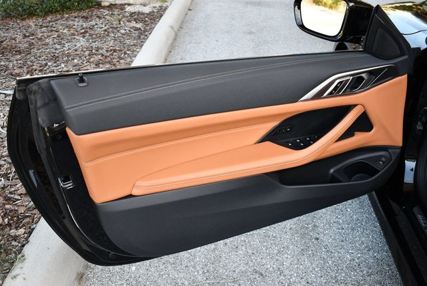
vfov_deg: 36.9
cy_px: 143
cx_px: 214
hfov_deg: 53.1
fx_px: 427
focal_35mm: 36
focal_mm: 18
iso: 400
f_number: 3.5
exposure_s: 1/250
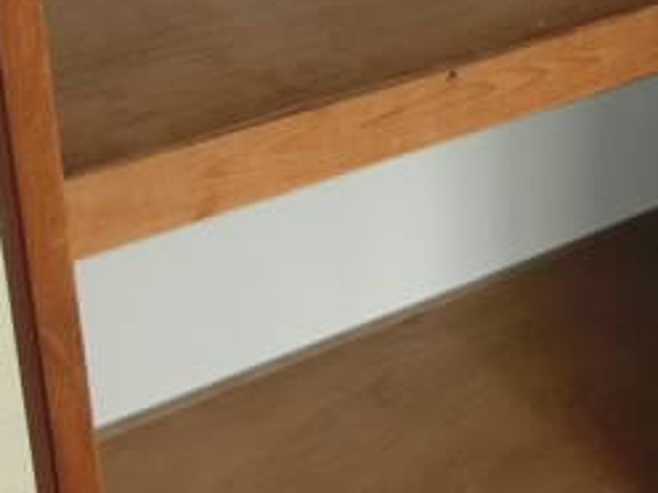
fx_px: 1331
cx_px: 601
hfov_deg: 26.8
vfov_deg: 19.4
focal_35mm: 70
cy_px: -144
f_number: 3
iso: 160
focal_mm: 4.24
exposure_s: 1/125
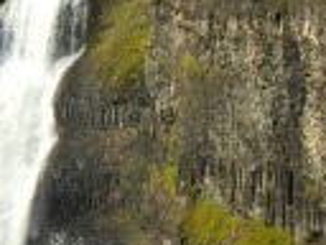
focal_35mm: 158
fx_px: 1488
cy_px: 175
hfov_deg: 11.3
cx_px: -334
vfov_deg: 9.4
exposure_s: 1/2083
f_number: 2.2
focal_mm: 4.15
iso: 32
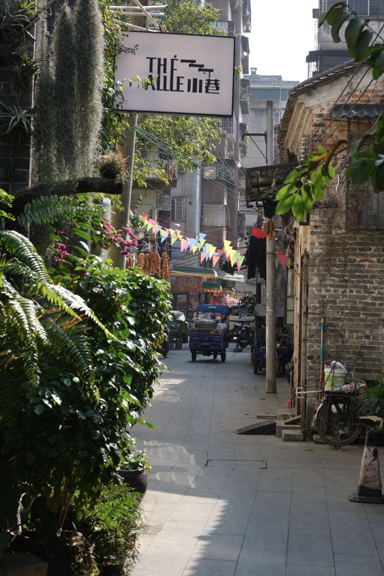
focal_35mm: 75
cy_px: 288
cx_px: 192
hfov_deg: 18.2
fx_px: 1200
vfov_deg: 27.0
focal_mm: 50
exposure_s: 1/250
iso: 200
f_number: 8
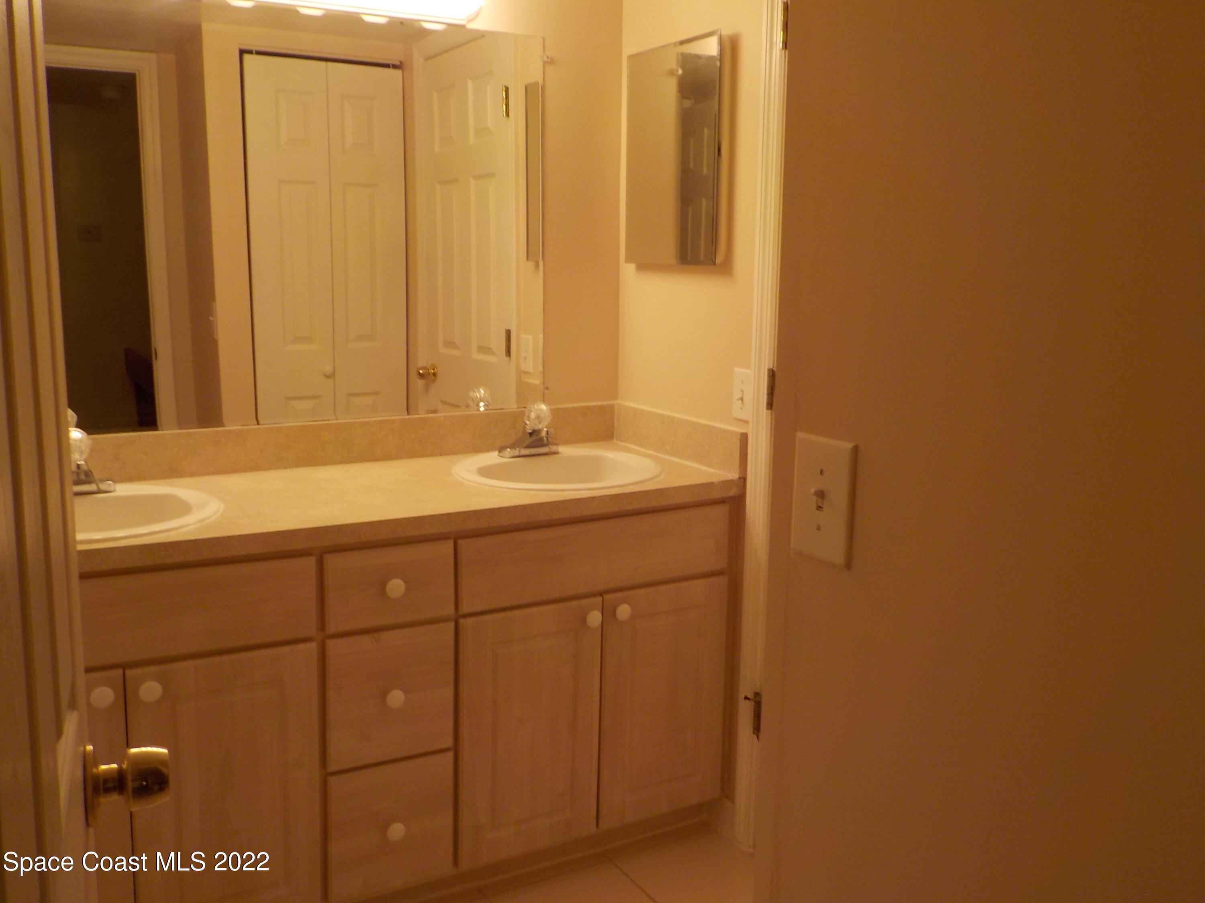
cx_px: 602
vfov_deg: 46.8
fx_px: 1044
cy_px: 452
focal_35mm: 30
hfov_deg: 60.0
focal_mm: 4.1
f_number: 3.3
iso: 125
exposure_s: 1/60
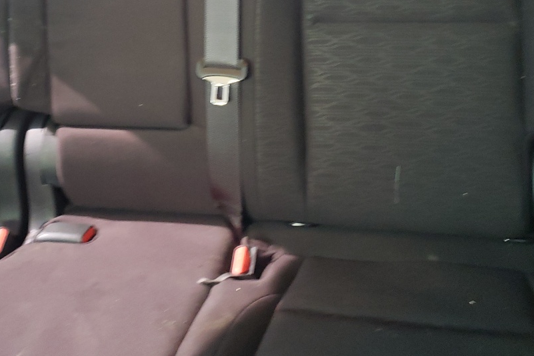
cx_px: 137
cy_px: -6
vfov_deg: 23.9
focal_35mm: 54
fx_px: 801
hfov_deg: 36.1
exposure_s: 1/40
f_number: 1.5
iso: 243
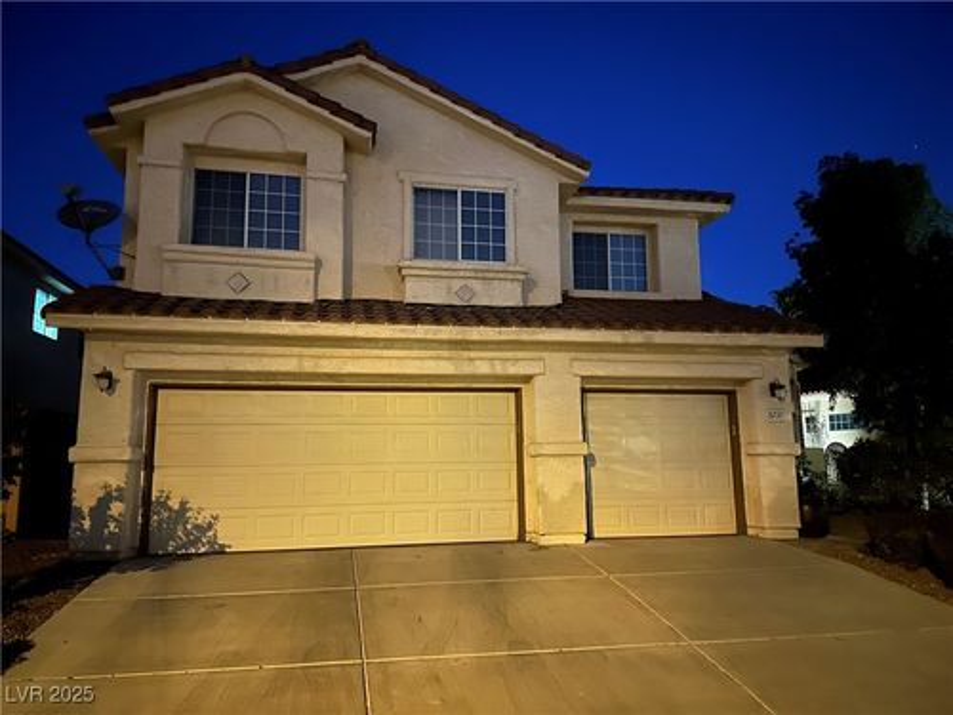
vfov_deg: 56.8
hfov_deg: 71.6
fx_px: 661
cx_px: 476
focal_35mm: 24
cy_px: 358
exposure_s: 1/9
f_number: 1.78
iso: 2000
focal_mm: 6.86
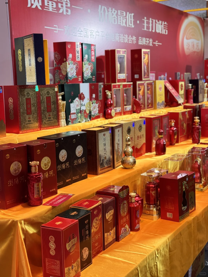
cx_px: 104
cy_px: 138
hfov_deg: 30.3
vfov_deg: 39.7
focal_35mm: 48
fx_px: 385
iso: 64
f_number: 1.78
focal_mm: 6.76
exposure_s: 1/100
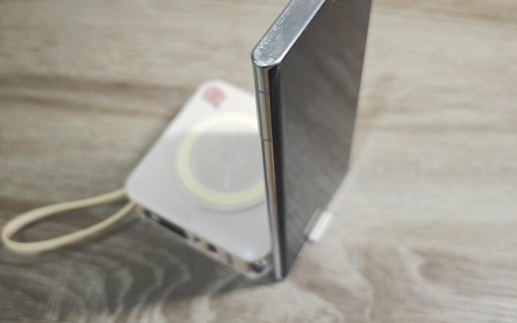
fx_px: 535
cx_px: 253
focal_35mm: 38
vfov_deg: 33.5
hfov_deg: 51.5
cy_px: 140
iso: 312
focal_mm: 8.72
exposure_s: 1/60
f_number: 1.63
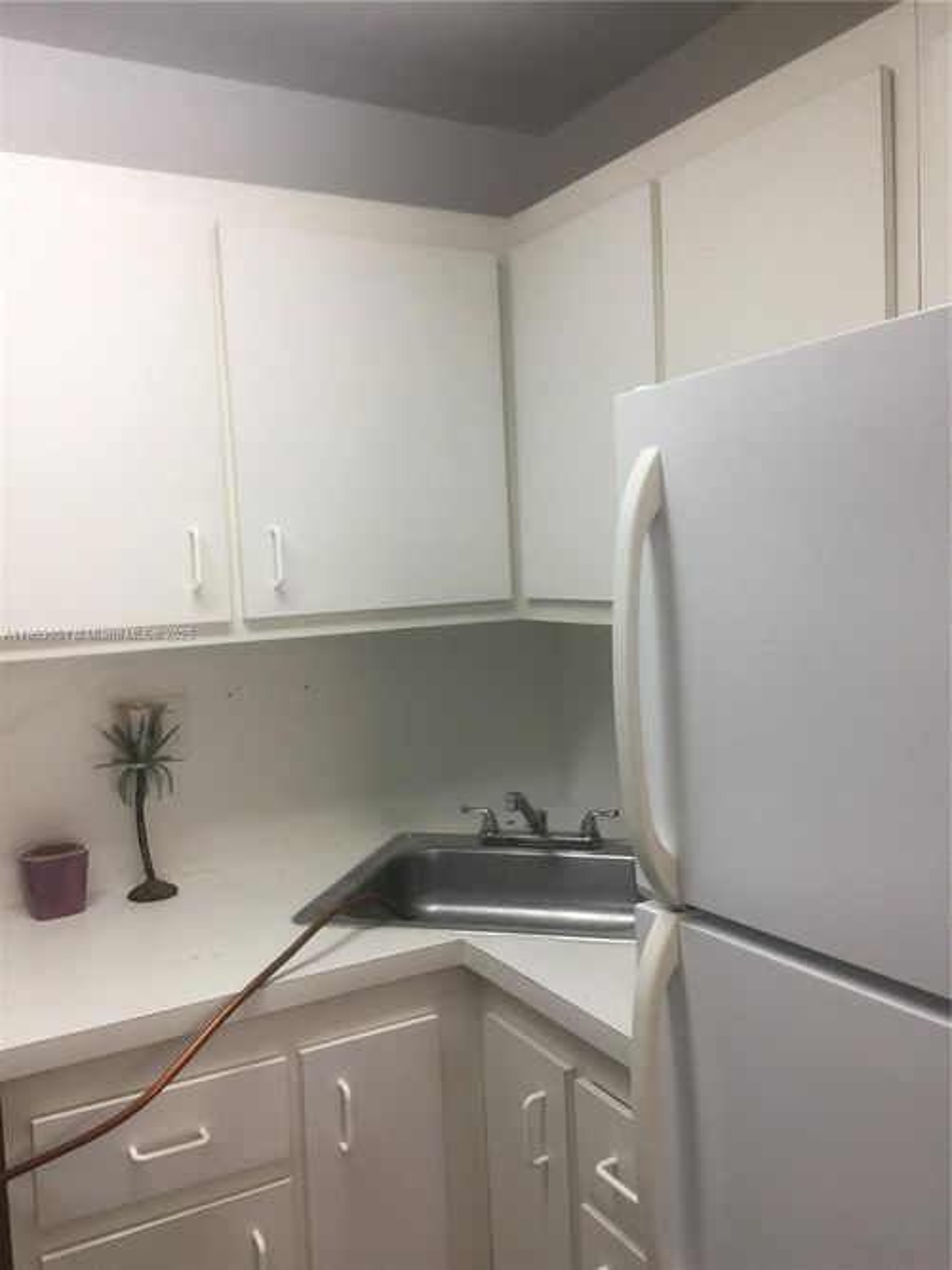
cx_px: 476
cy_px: 635
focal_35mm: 29
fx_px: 1064
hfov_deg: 48.2
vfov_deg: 61.7
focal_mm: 4.15
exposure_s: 1/30
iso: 40
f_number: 2.2
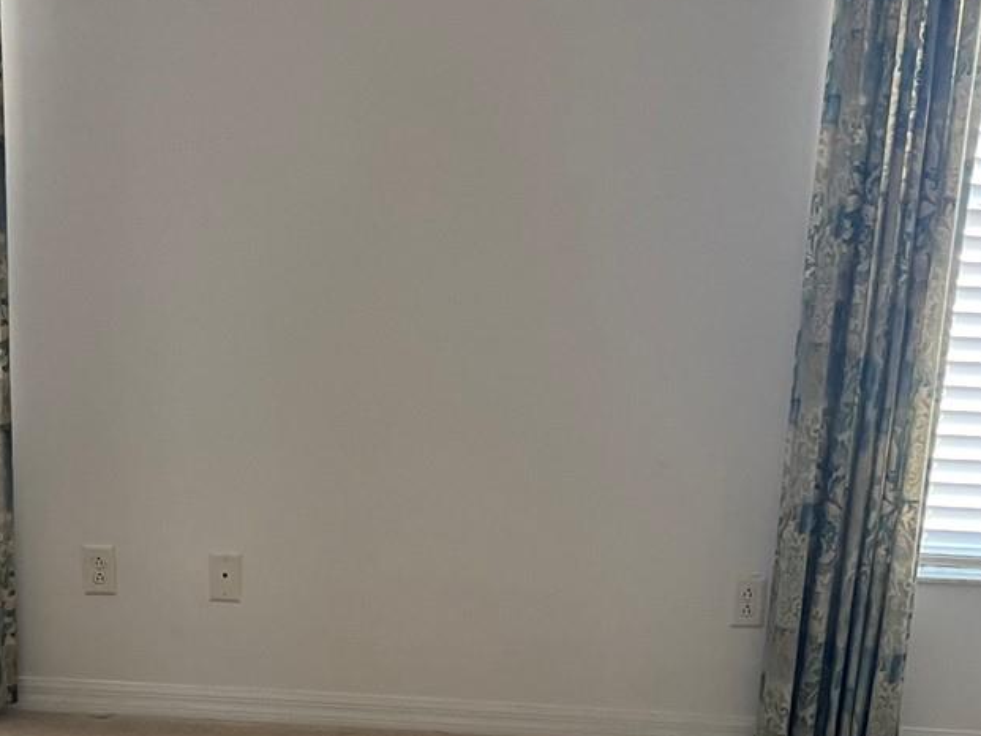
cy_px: 722
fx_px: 1899
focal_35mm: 67
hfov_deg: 28.8
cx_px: 322
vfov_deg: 21.2
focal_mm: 5.7
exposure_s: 1/60
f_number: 1.5
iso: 160
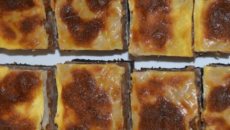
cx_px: 76
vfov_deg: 12.2
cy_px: 4
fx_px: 599
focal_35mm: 98
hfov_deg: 21.7
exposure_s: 1/30
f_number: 5.6
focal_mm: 29
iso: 200
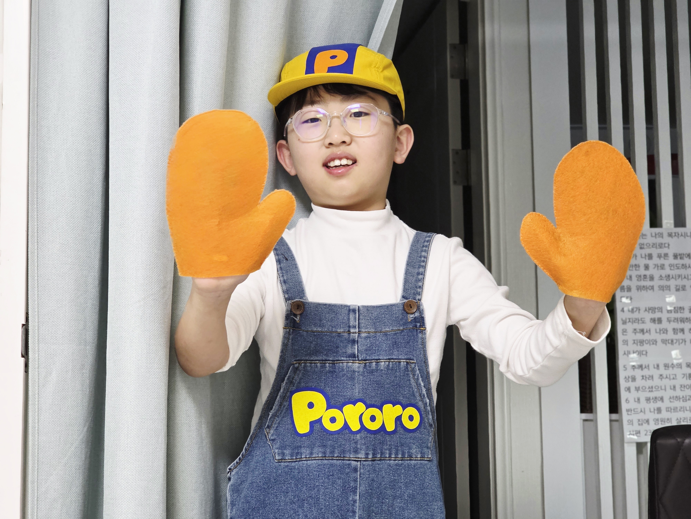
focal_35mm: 69
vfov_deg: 21.3
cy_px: 260
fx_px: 1377
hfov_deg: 28.2
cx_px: 346
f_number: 2.4
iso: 320
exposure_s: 1/40
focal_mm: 7.9
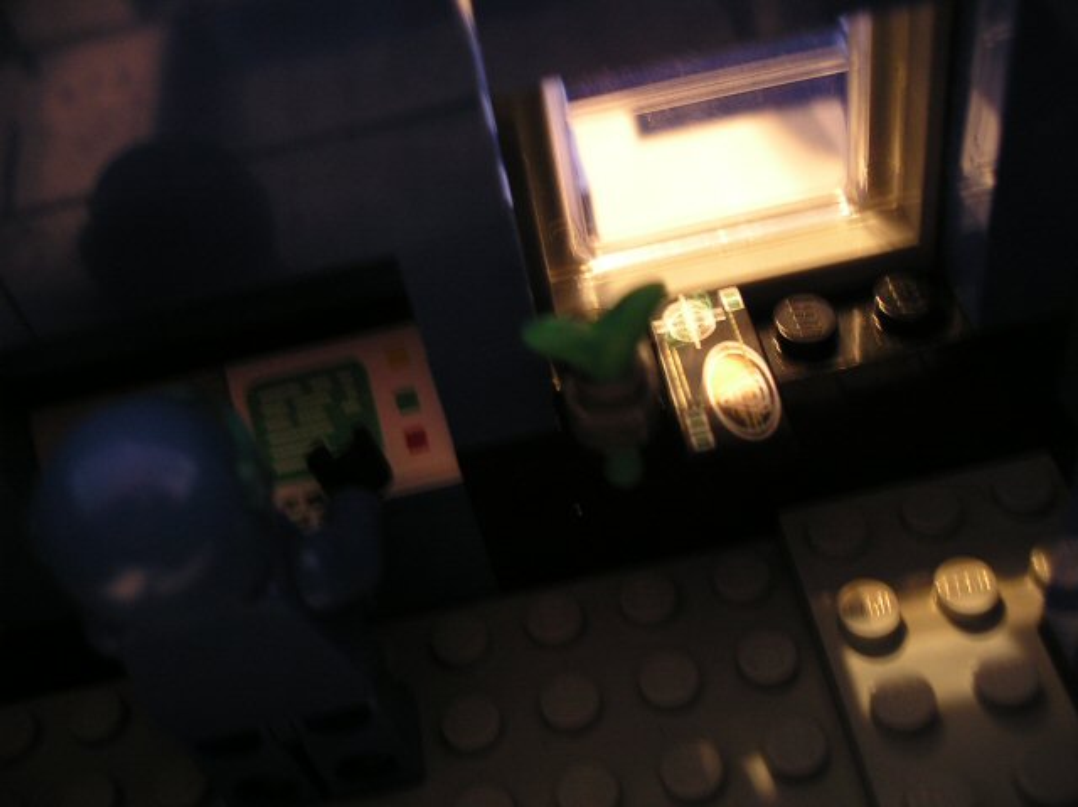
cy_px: 404
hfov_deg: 50.2
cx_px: 539
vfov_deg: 38.6
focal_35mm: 37
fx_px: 1151
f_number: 2.8
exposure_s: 1
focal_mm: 7.8
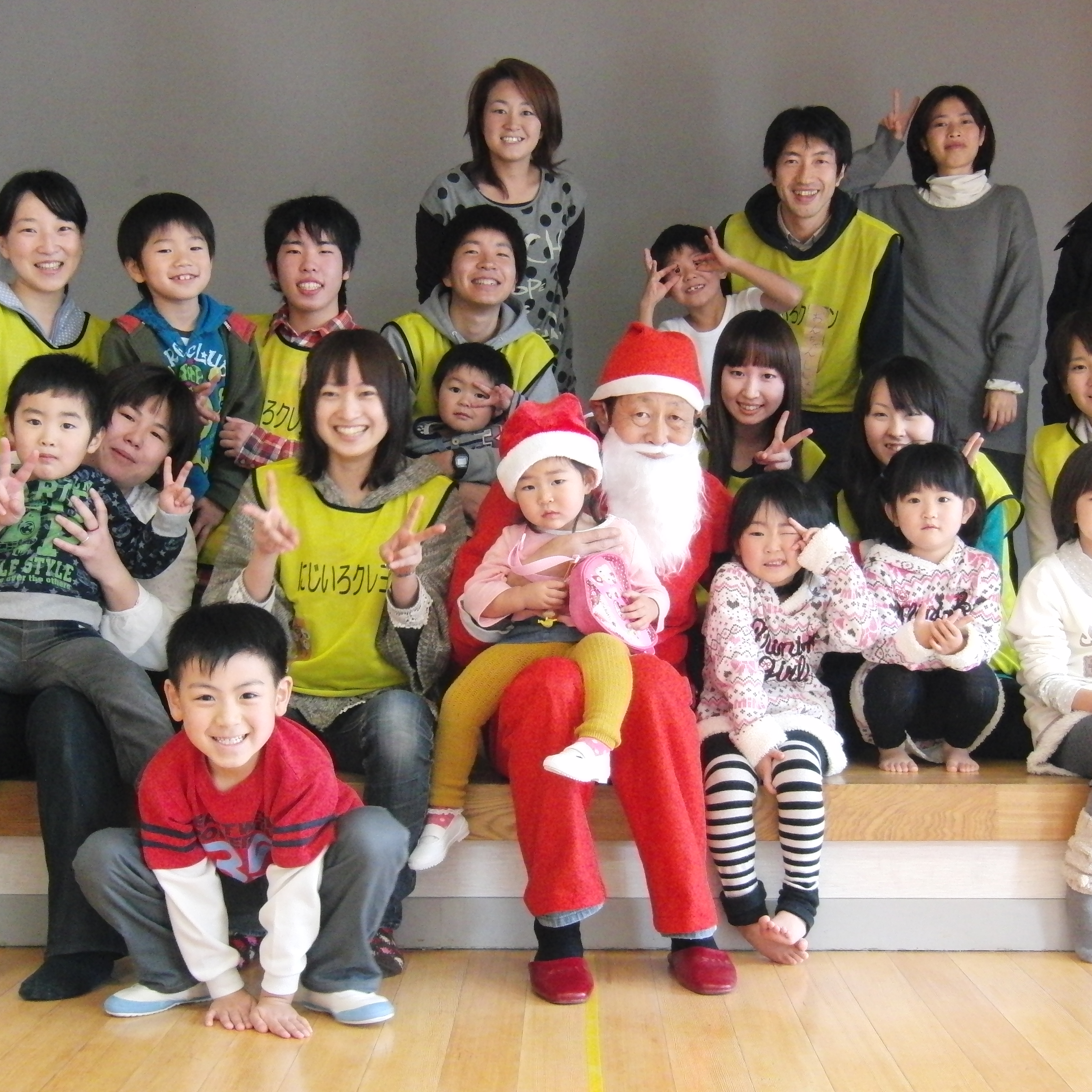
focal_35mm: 48
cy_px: 544
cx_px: 558
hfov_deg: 35.4
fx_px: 1713
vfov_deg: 35.4
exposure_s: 1/40
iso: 800
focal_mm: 7.1
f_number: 3.8
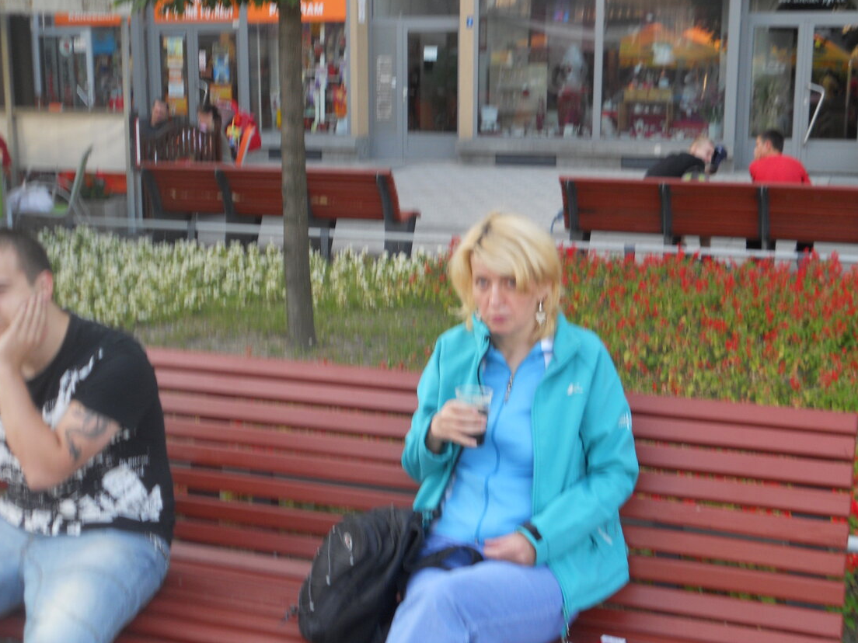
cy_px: 340
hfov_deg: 38.2
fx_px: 1239
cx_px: 456
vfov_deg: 29.1
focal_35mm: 50
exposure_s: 1/50
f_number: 4.3
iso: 80
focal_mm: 8.2
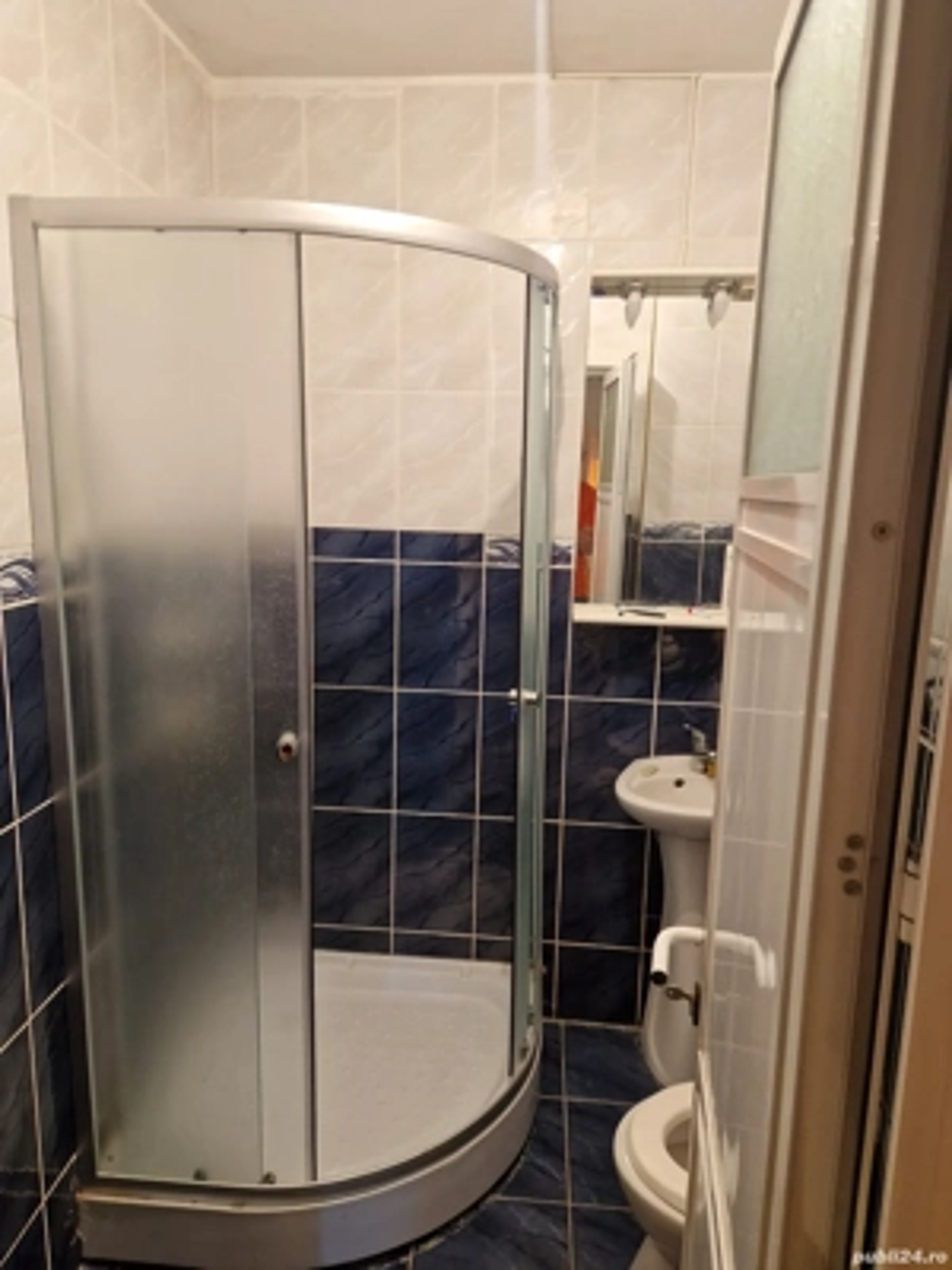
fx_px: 843
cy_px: 635
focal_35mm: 23
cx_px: 476
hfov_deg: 58.9
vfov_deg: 73.9
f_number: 1.8
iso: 200
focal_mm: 5.4
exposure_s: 1/100
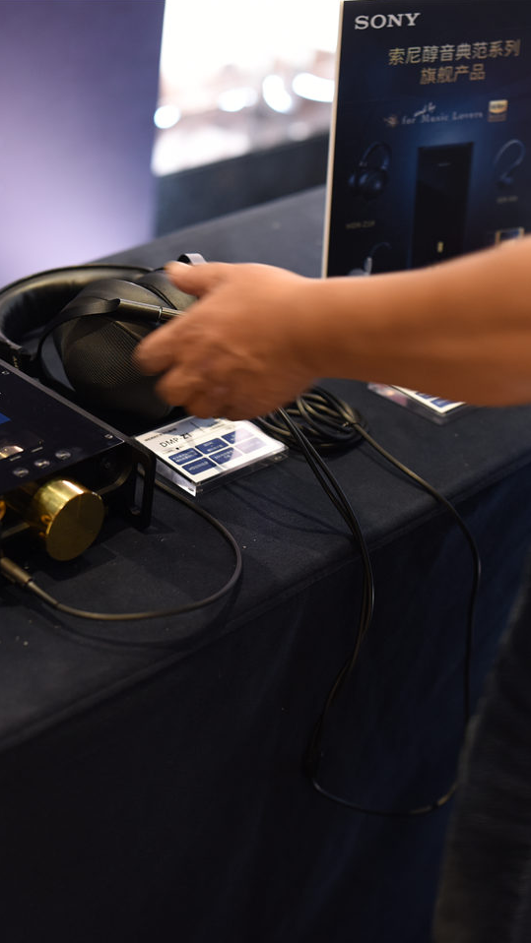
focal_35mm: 63
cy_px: 471
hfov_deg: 19.0
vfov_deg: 33.3
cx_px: 116
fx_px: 1577
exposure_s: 1/50
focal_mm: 40
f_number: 2
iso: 640
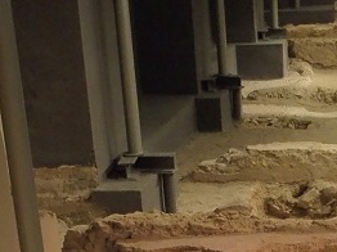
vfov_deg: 13.3
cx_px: 309
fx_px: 1041
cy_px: 336
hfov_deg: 18.1
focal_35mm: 107
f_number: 2.8
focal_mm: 6
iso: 800
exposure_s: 1/25
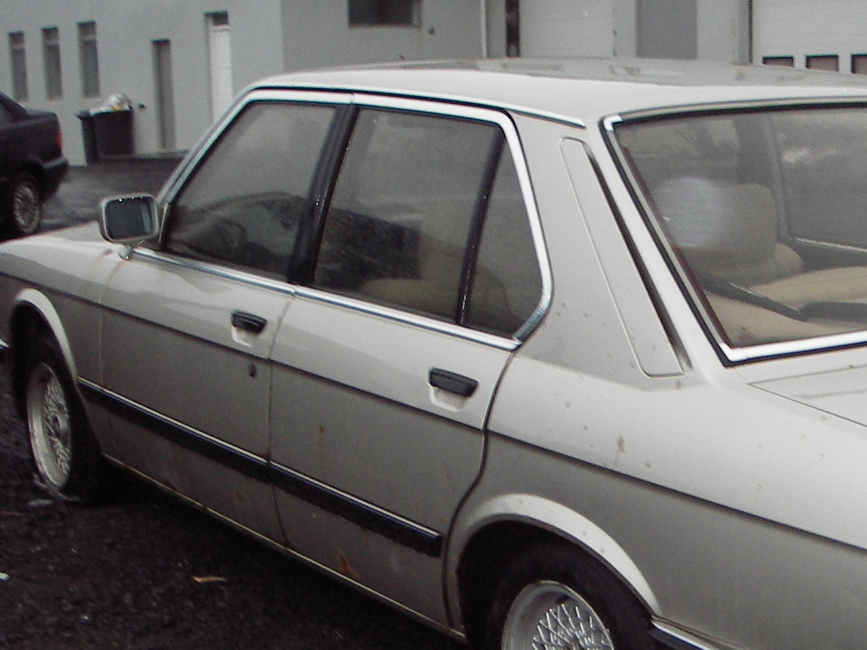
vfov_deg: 20.7
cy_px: 528
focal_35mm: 70
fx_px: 1753
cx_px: 735
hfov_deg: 27.1
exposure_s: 1/30
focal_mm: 6.3
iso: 100
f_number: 3.3
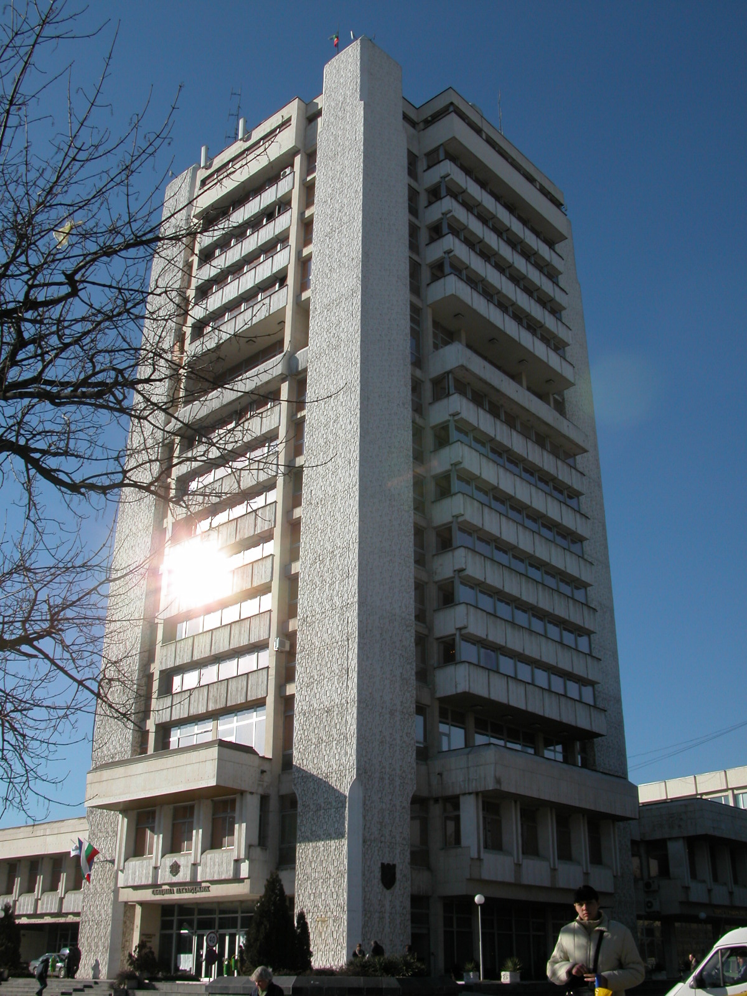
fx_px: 1007
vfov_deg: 52.6
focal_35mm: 35
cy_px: 498
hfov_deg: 40.7
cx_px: 374
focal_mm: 8.9
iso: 100
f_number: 7.1
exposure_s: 1/379
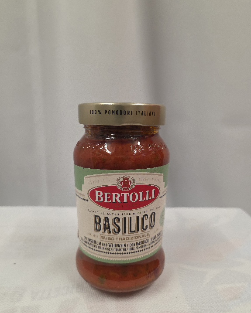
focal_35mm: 25
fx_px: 232
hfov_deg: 56.8
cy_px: 159
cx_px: 124
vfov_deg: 68.1
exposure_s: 1/101
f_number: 1.7
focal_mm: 6.3
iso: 320
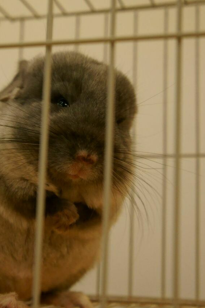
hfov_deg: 20.0
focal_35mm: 68
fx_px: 581
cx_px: 81
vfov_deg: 29.7
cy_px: 154
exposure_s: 1/60
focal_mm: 30
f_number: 4
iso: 1000
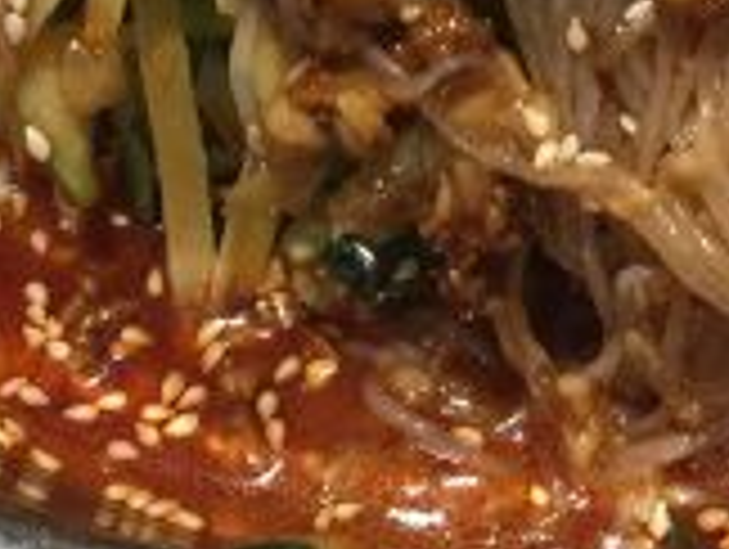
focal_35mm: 125
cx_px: 657
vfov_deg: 11.5
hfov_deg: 15.6
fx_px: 2636
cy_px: -205
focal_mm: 4.15
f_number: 2.2
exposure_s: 1/33
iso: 32
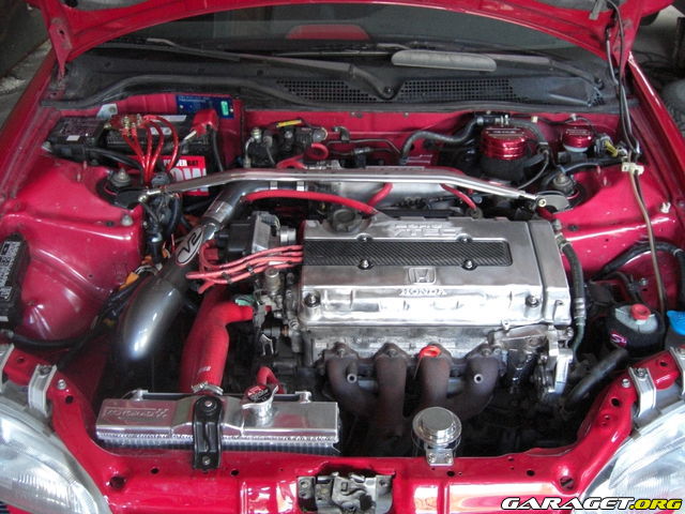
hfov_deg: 49.0
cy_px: 257
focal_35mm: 38
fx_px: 752
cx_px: 342
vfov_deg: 37.7
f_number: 2.8
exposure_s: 1/30
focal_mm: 7.9
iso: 800
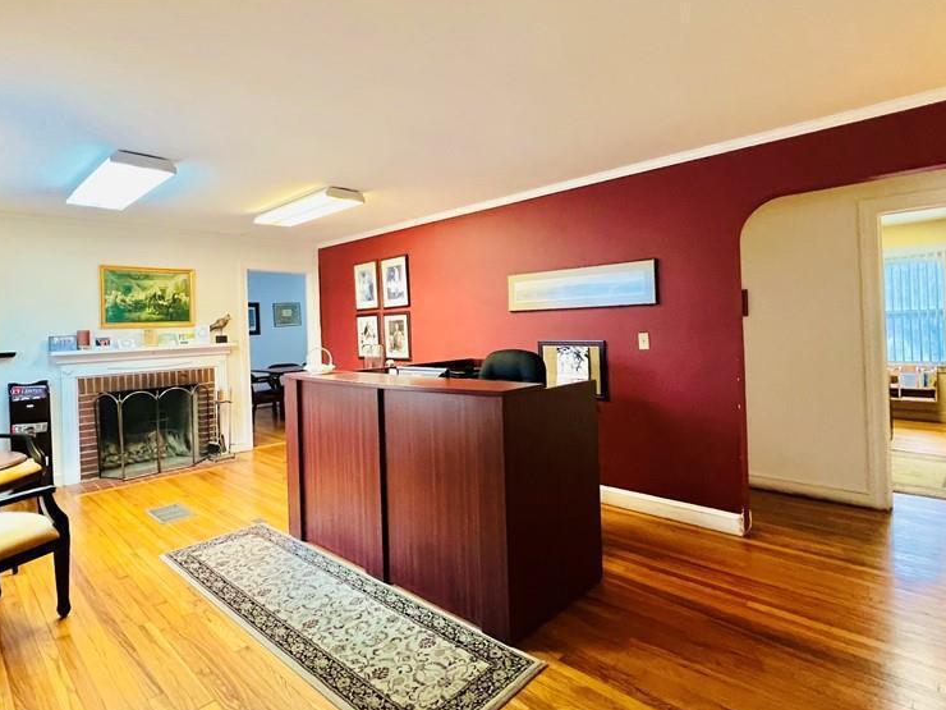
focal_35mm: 18
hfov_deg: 87.7
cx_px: 445
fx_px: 492
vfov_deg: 71.4
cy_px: 320
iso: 500
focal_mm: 1.57
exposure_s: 1/60
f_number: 1.8
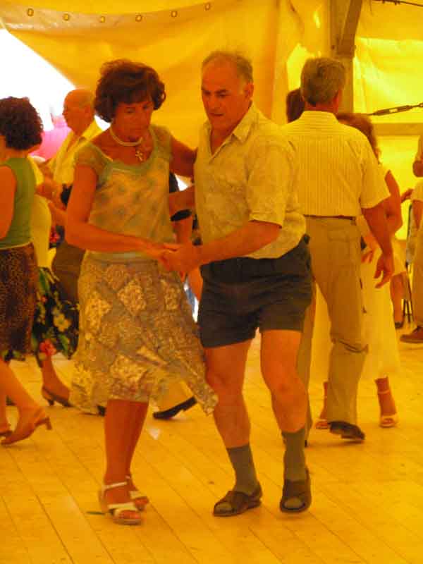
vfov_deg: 12.4
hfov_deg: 9.3
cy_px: 282
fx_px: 2591
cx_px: 212
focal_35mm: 159
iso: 400
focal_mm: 26.4
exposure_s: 1/200
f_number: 3.5
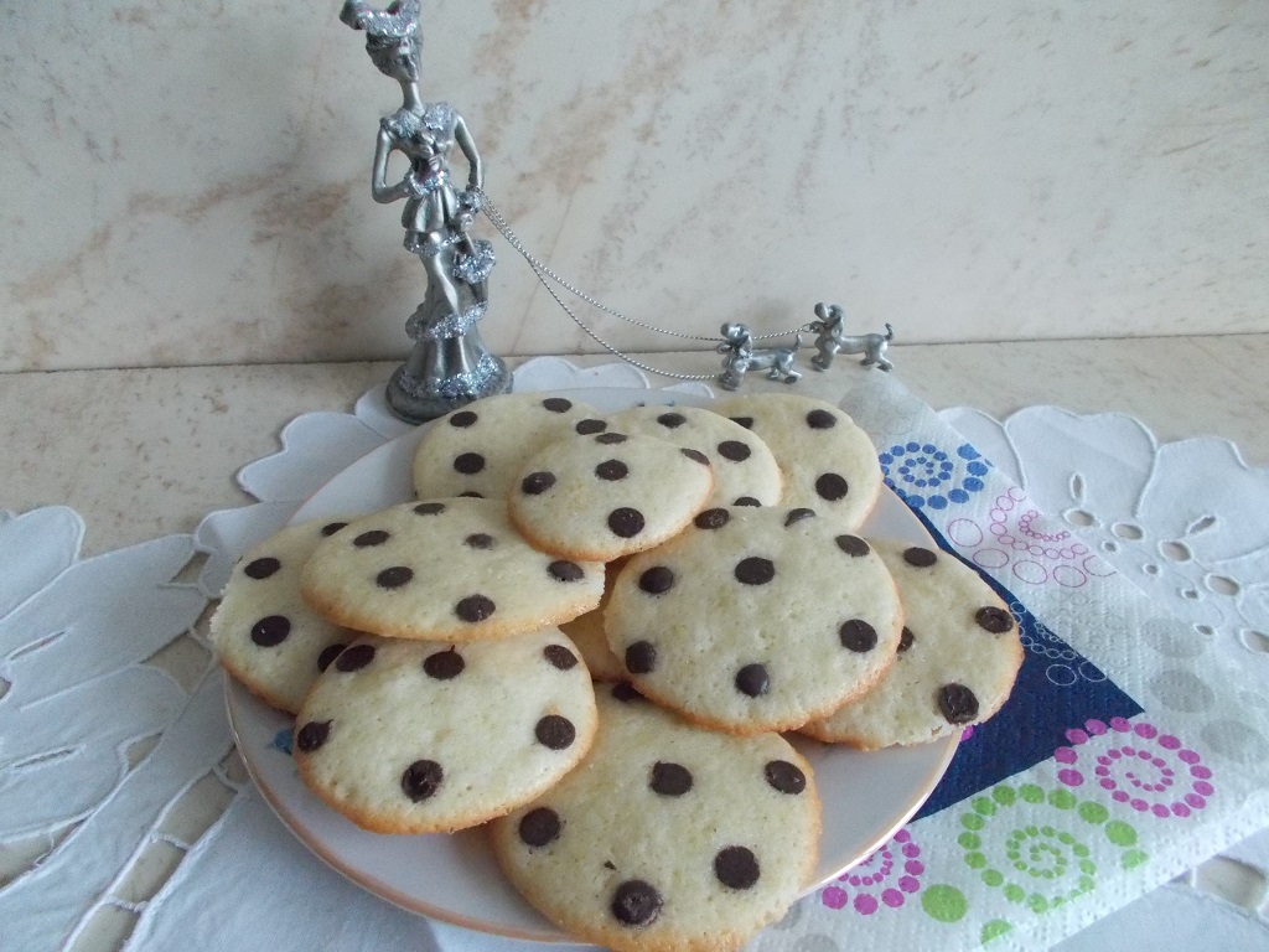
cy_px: 476
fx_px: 953
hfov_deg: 67.3
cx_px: 634
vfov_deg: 53.1
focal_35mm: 26
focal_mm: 4.6
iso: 800
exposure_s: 1/40
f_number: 3.2
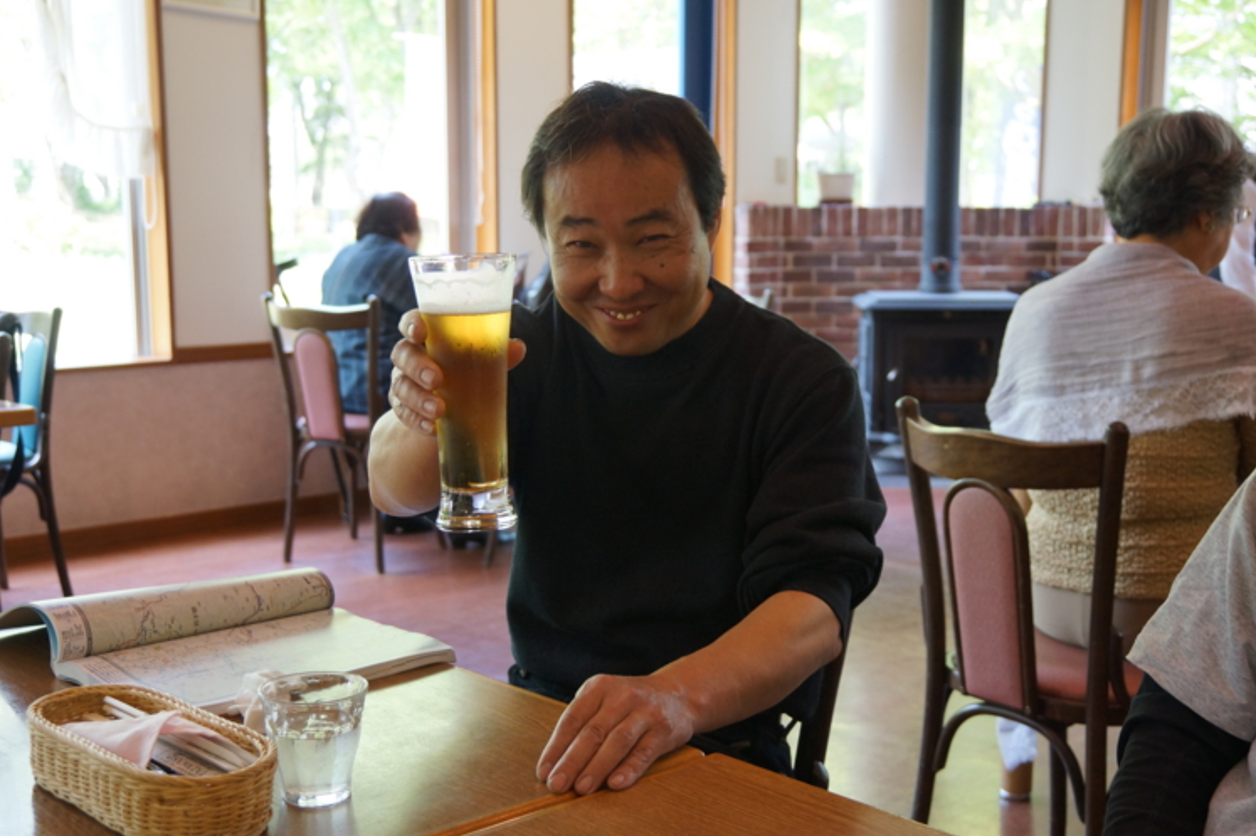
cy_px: 438
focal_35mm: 45
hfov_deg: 43.6
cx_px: 647
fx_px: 1569
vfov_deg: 29.8
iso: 500
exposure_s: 1/60
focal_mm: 28
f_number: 4.5
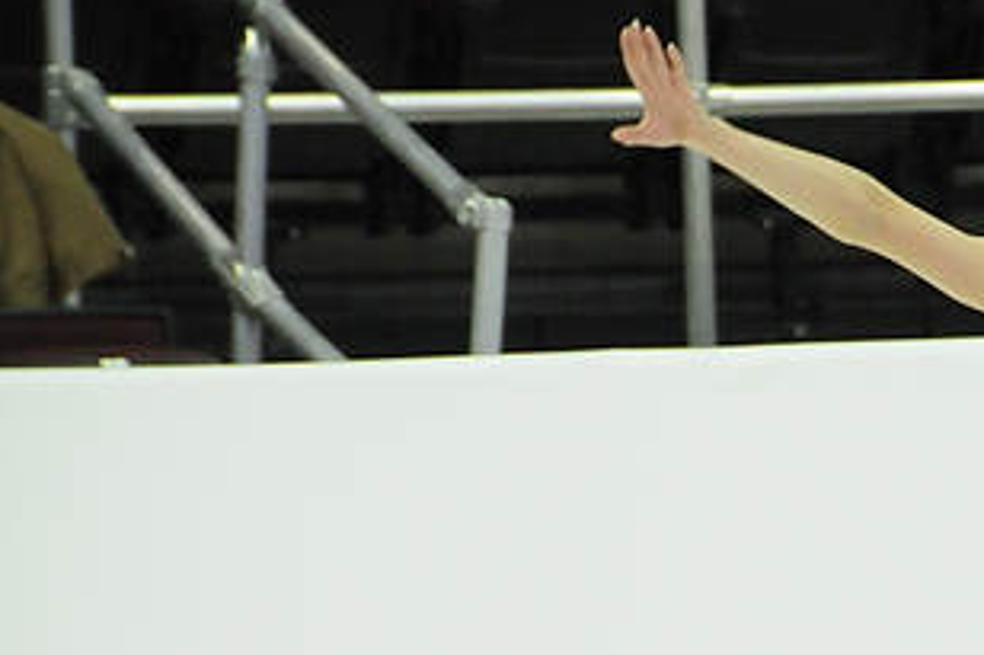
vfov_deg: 2.1
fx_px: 18084
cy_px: 653
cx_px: 1096
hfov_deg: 3.1
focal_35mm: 662
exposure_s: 1/640
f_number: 5.6
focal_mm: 170
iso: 3200
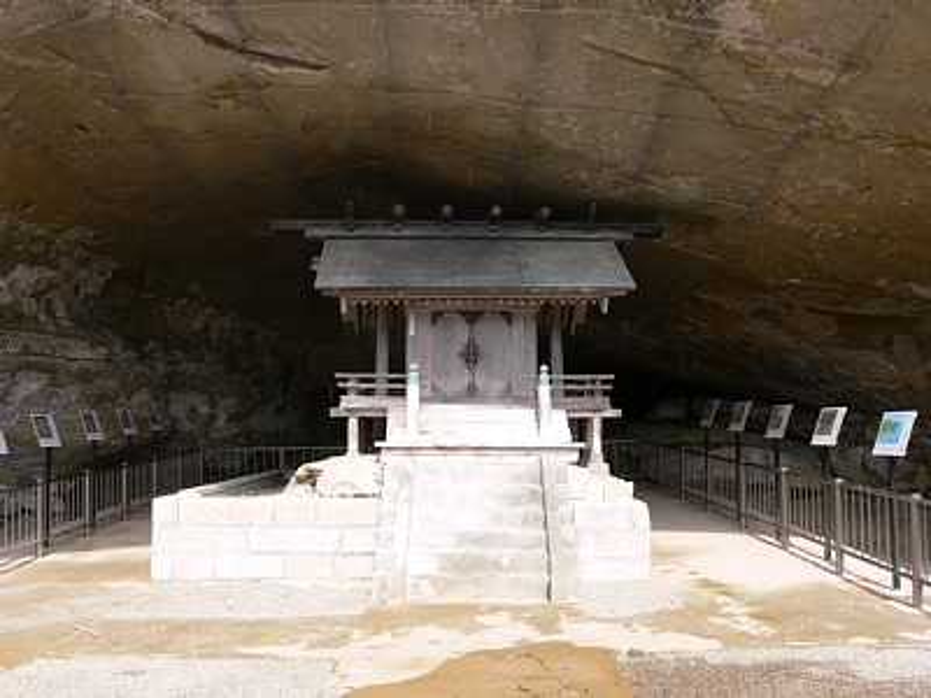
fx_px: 941
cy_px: 349
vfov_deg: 40.7
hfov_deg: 52.6
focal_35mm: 35
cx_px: 466
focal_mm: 7.4
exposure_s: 1/160
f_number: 5.6
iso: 80
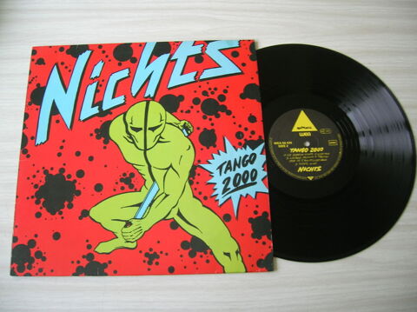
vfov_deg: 41.7
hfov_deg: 54.0
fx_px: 409
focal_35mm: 34
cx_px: 208
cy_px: 156
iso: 50
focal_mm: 5.7
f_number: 2.9
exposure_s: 1/11.6
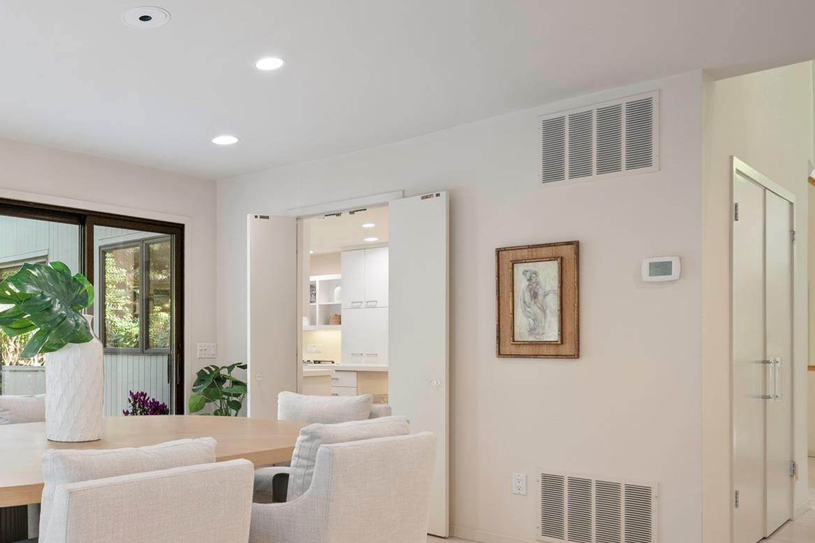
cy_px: 436
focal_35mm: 30
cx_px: 100
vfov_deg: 41.7
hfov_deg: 54.9
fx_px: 679
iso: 250
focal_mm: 17
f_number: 9
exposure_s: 1/2.5
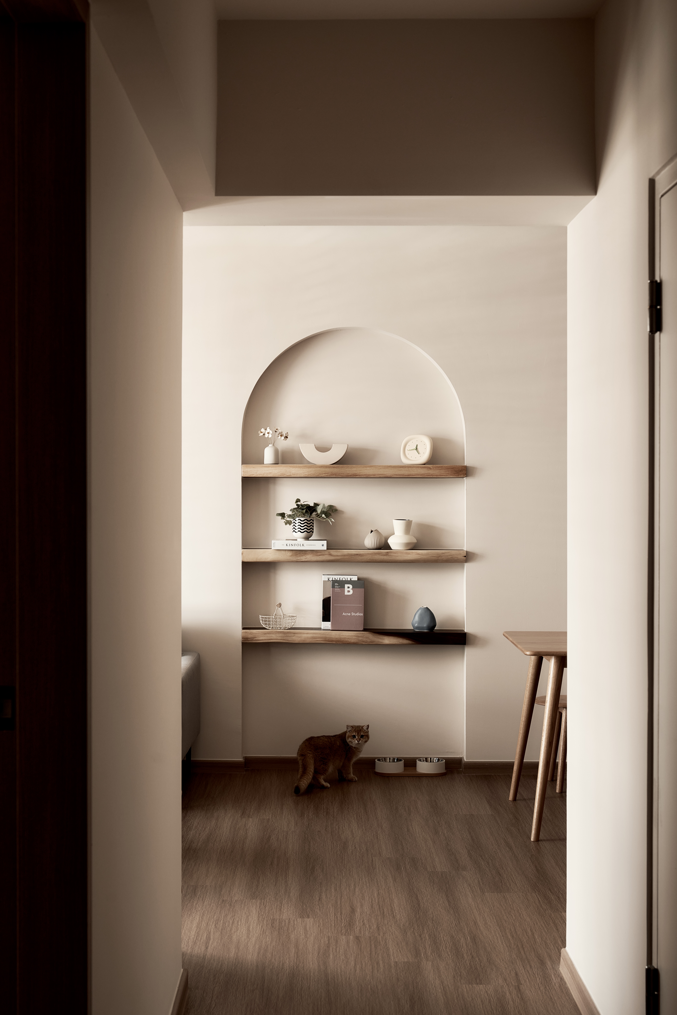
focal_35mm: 50
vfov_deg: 39.6
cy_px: 508
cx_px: 338
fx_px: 1410
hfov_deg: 27.0
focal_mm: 50
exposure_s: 1/8
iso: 320
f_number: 8
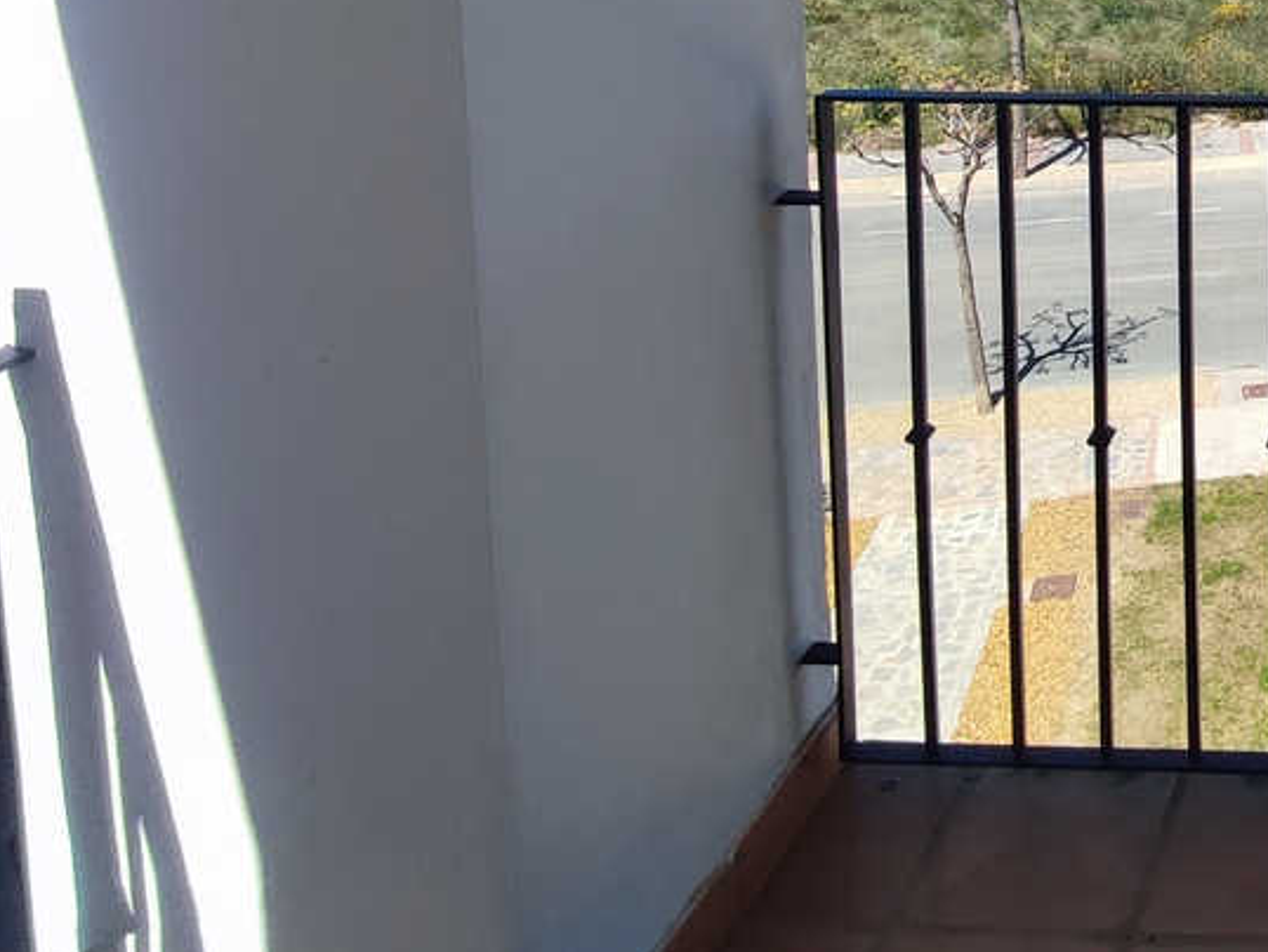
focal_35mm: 38
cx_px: 1445
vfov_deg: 32.8
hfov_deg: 38.8
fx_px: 1393
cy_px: -108
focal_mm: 1.65
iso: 50
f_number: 2.2
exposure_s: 1/1012
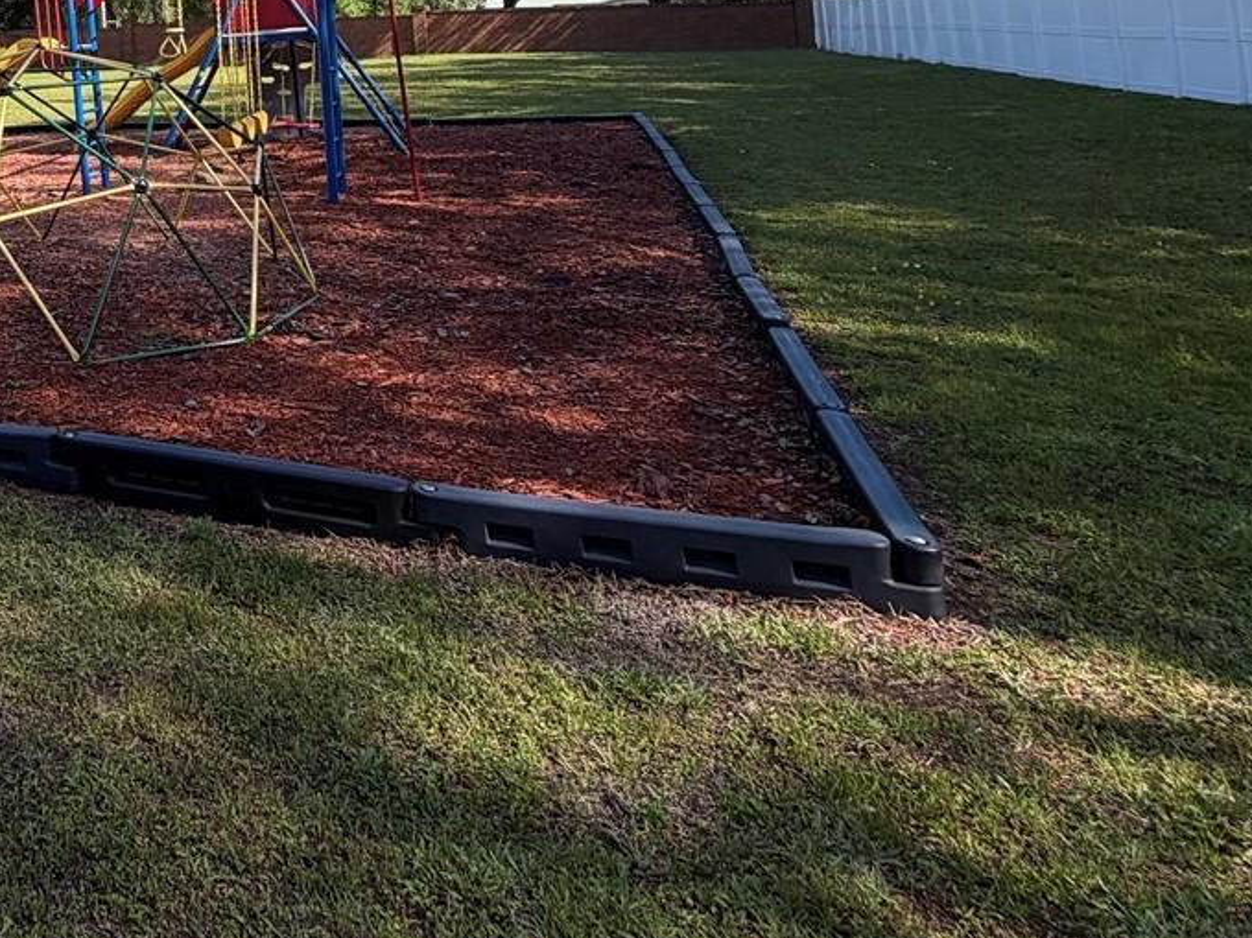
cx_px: -122
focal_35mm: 33
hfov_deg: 43.2
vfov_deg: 36.6
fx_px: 1193
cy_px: -81
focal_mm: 2.22
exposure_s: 1/760
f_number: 2.2
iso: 40
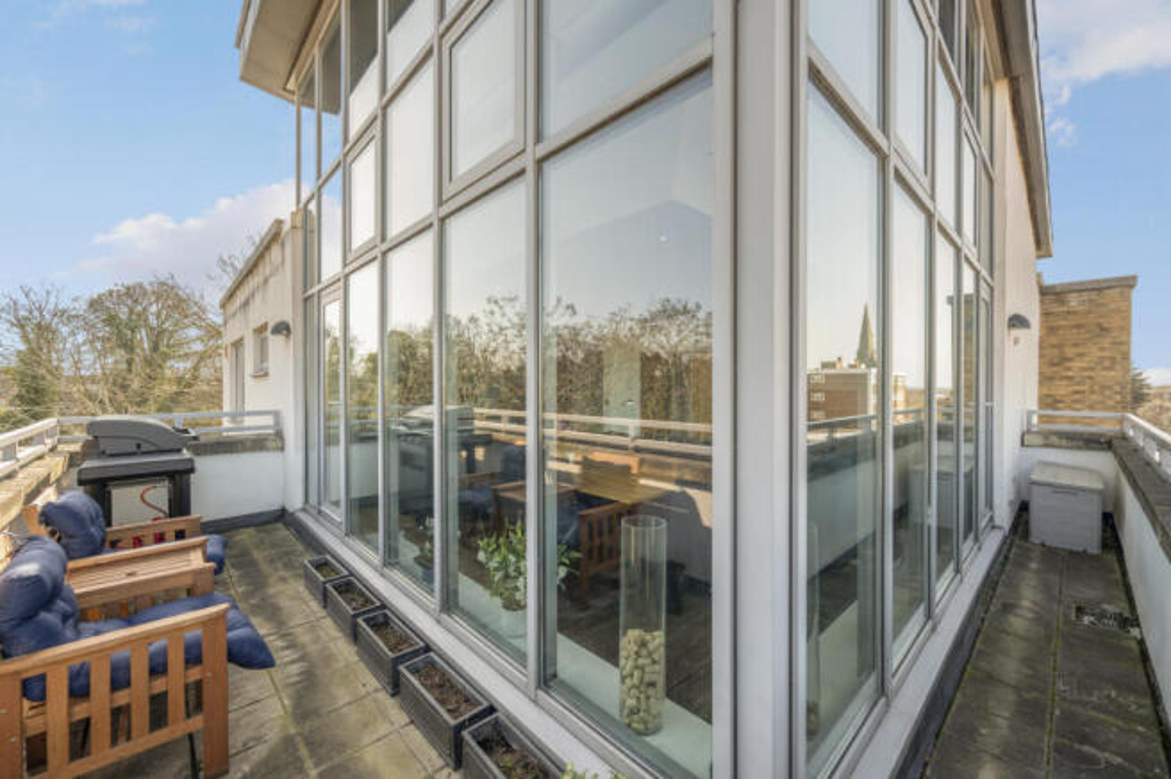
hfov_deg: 104.3
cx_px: 586
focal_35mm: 14
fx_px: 455
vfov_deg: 81.1
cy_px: 390
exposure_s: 1/80
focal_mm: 14
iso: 200
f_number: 8
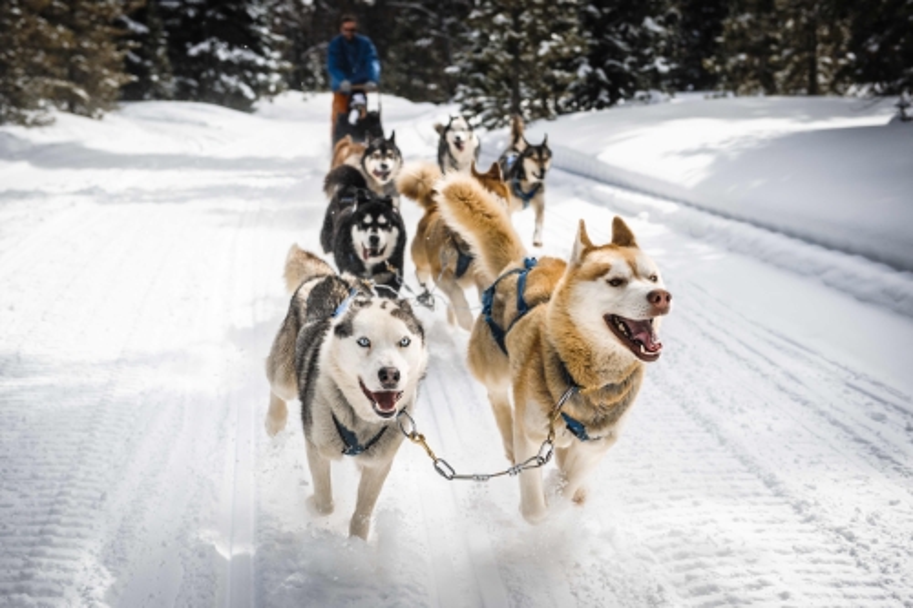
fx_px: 1318
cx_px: 456
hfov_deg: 38.2
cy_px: 304
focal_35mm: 52
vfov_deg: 26.0
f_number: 4
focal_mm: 52
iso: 200
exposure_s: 1/3200
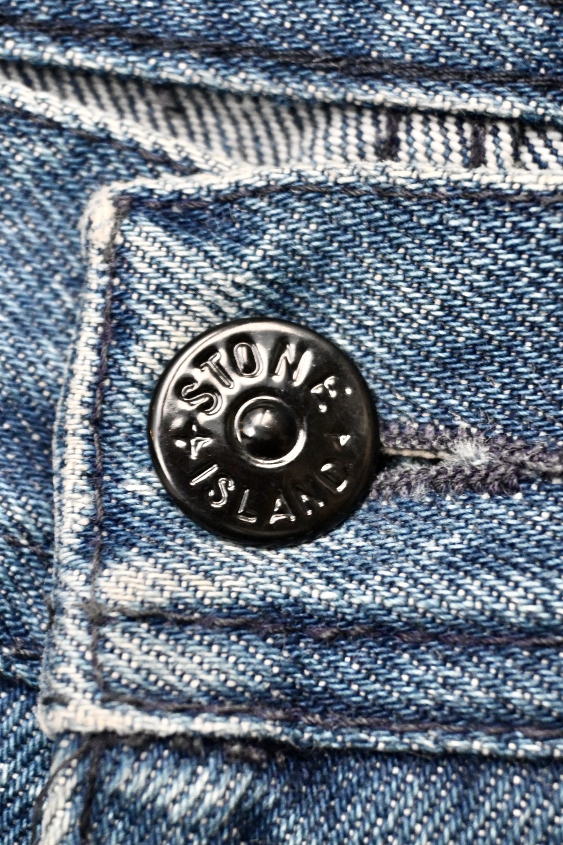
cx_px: 282
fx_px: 1302
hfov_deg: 24.4
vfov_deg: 35.9
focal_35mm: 56
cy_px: 422
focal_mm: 37
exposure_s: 1/10
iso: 1600
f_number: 6.3
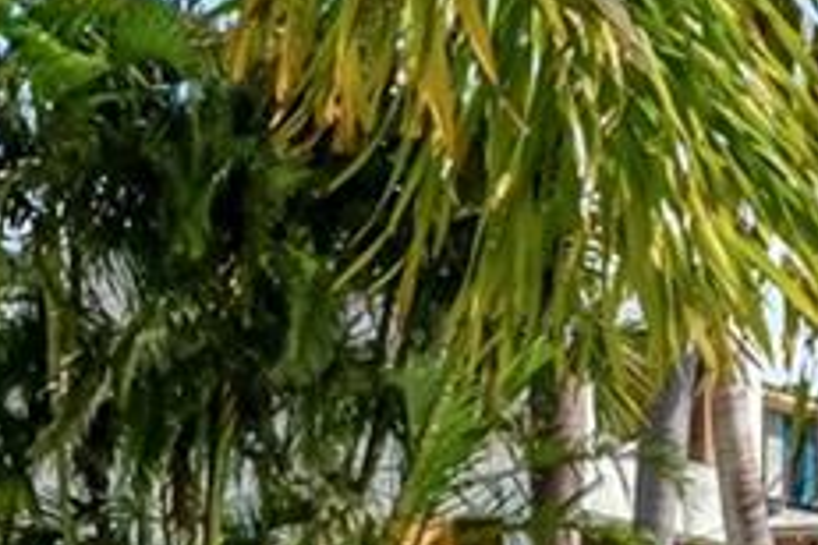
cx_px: -1045
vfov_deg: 11.9
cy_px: 786
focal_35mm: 111
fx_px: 2522
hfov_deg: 13.9
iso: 100
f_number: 9
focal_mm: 16
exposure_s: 1/500
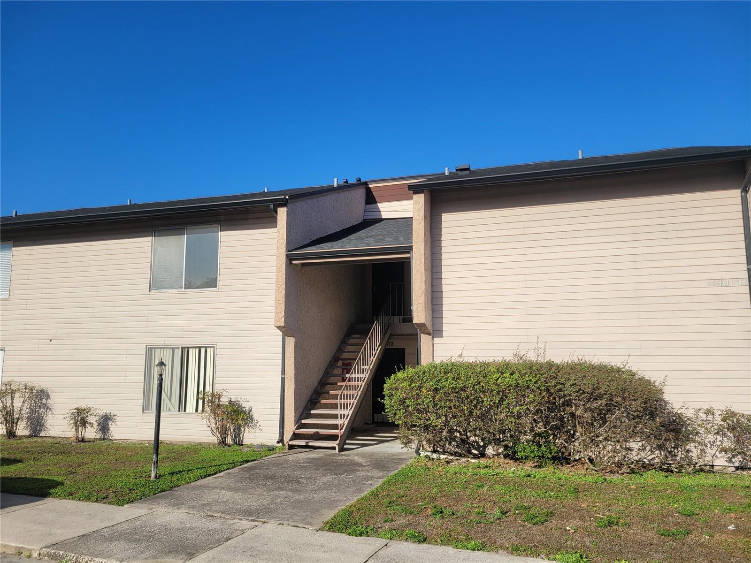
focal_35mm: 26
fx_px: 564
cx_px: 376
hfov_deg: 67.3
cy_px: 282
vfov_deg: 53.1
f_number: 1.8
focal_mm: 5.4
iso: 40
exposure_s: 1/2913
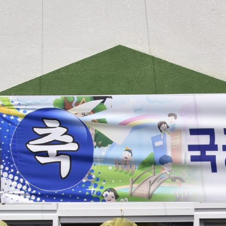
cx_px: 473
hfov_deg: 14.2
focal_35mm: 99
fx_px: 731
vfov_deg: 16.6
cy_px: 291
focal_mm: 24
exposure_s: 1/250
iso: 100
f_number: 10
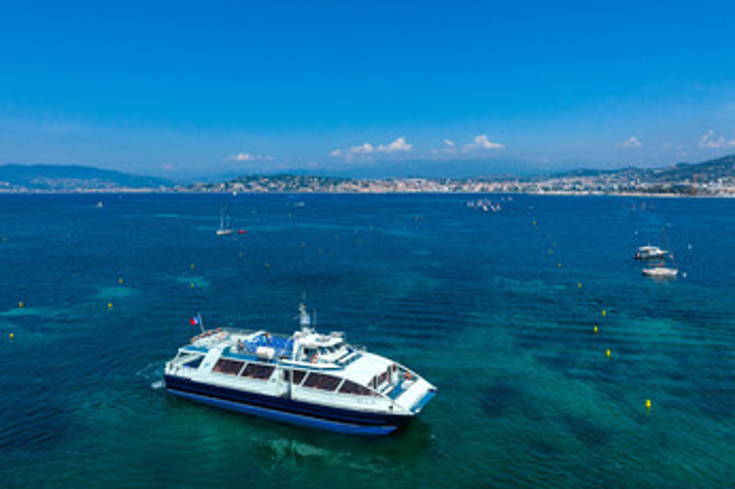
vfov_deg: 47.8
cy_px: 221
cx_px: 342
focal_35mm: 27
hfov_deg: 67.4
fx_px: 551
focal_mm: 12.3
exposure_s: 1/1250
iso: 200
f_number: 7.1
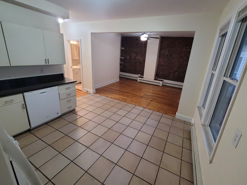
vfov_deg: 85.6
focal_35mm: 14
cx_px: 132
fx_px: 100
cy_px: 87
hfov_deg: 101.9
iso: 320
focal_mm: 2.2
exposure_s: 1/30
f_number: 2.2
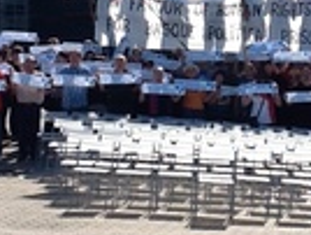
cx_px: 239
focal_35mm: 83
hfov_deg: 23.2
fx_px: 747
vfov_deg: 17.5
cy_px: 15
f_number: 2.4
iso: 80
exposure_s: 1/1115
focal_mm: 2.03
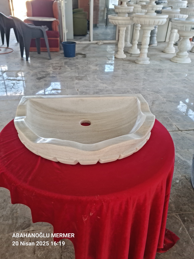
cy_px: 130
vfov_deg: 65.3
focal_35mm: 27
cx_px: 97
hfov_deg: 51.4
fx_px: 202
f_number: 2
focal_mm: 5.9
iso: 100
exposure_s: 1/50
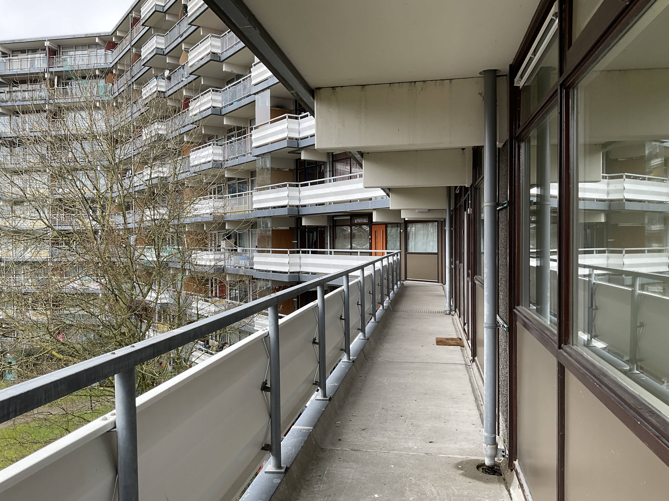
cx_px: 334
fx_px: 560
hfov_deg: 61.7
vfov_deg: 48.2
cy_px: 250
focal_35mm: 29
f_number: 1.8
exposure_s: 1/100
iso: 20
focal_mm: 3
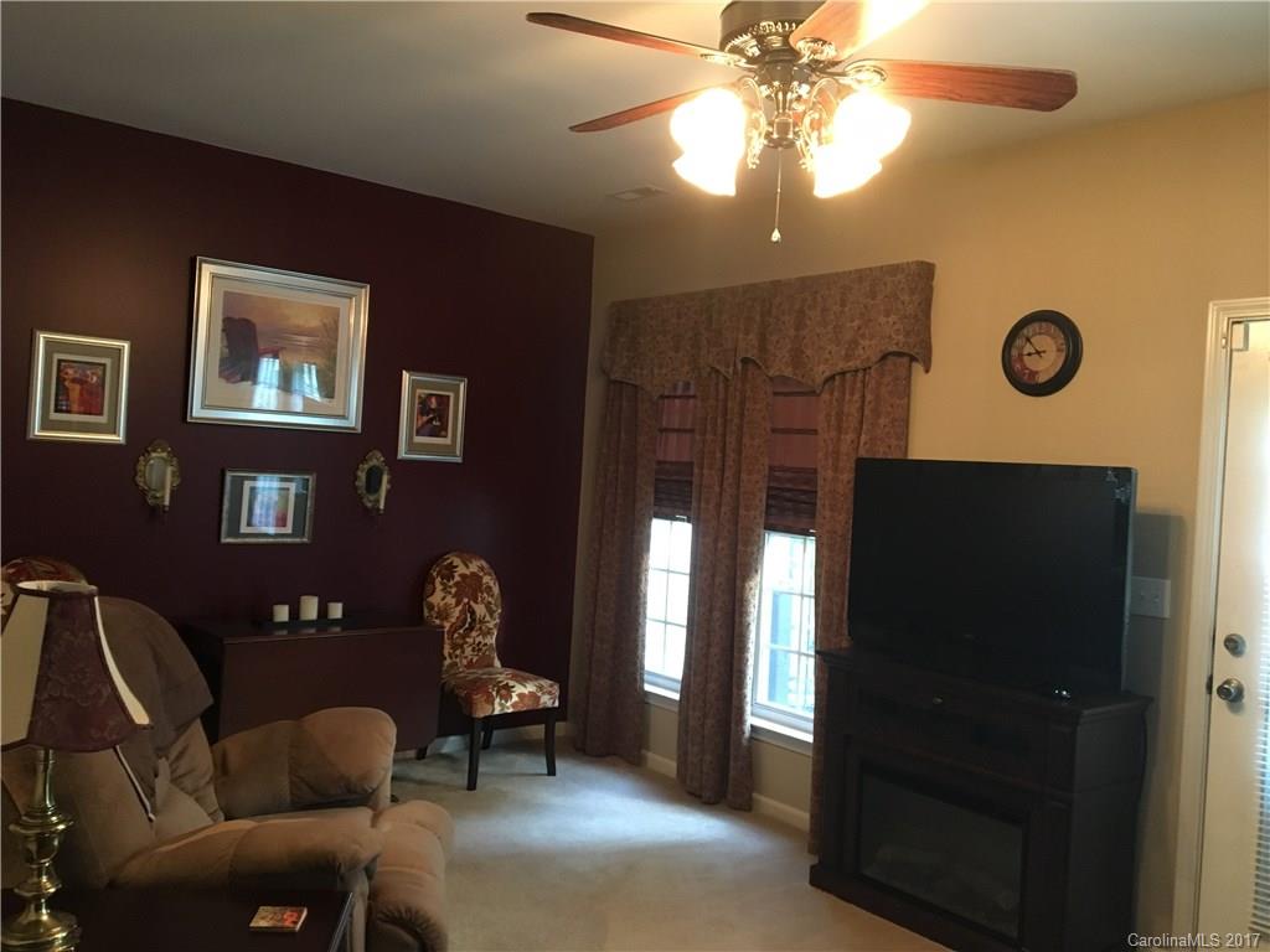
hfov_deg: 61.7
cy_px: 476
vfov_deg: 48.2
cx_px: 635
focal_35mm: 29
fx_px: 1064
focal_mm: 4.15
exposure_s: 1/15
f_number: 2.2
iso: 200
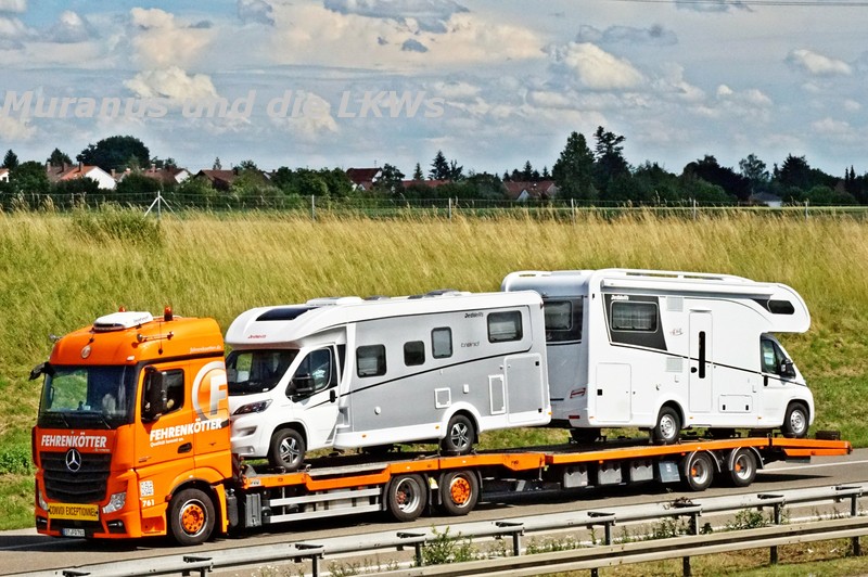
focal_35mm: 90
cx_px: 434
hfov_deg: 22.6
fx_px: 2168
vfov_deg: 15.2
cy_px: 288
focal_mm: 60
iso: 2000
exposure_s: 1/2500
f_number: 13
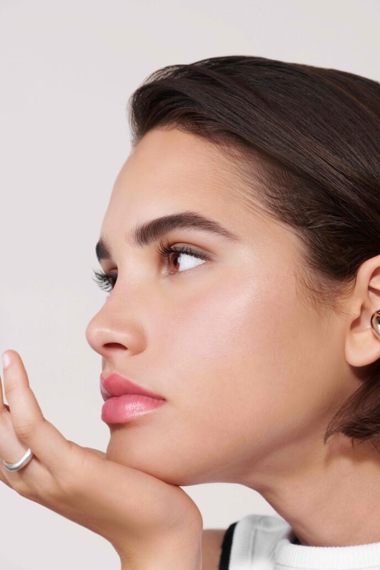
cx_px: 190
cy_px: 285
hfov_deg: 13.0
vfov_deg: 19.5
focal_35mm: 105
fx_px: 1662
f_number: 11
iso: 400
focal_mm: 105
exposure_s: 1/200
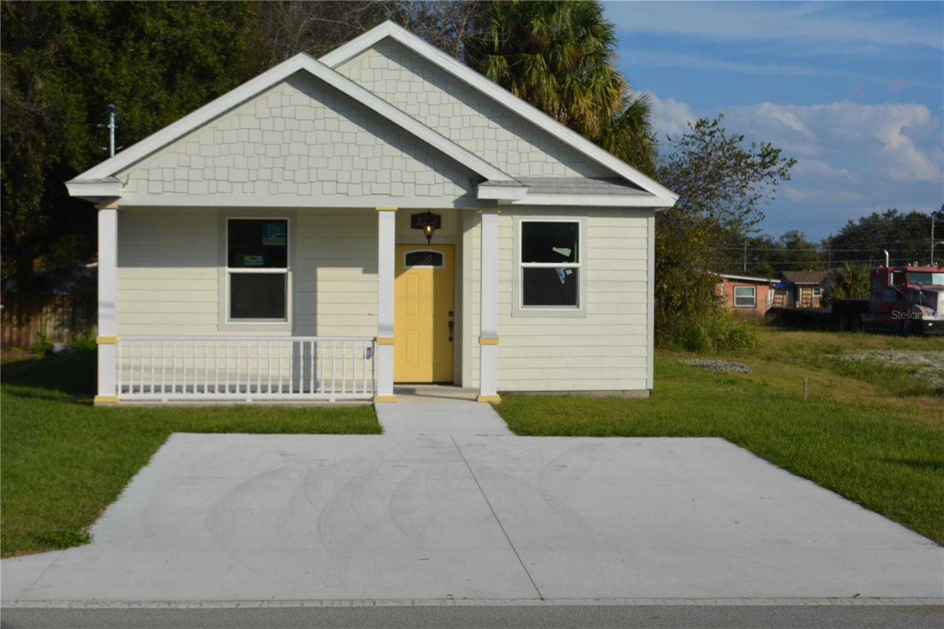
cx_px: 472
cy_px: 314
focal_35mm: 54
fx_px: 1416
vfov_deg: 25.0
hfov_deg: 36.9
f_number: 9
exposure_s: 1/320
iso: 100
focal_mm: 36
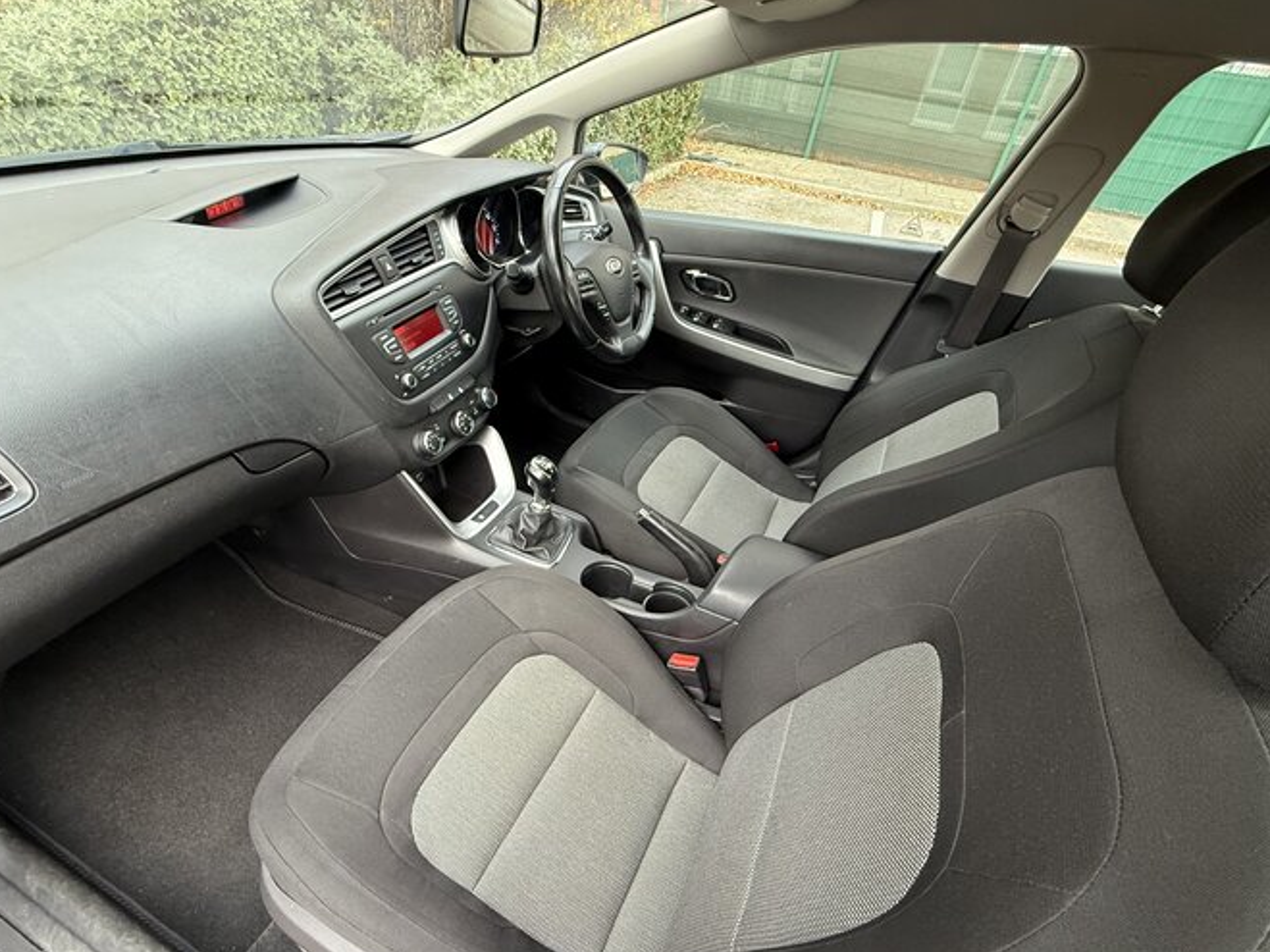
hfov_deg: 91.0
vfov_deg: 74.6
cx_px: 624
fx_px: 624
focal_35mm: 17
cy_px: 505
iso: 320
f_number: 2.2
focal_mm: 2.22
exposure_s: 1/60
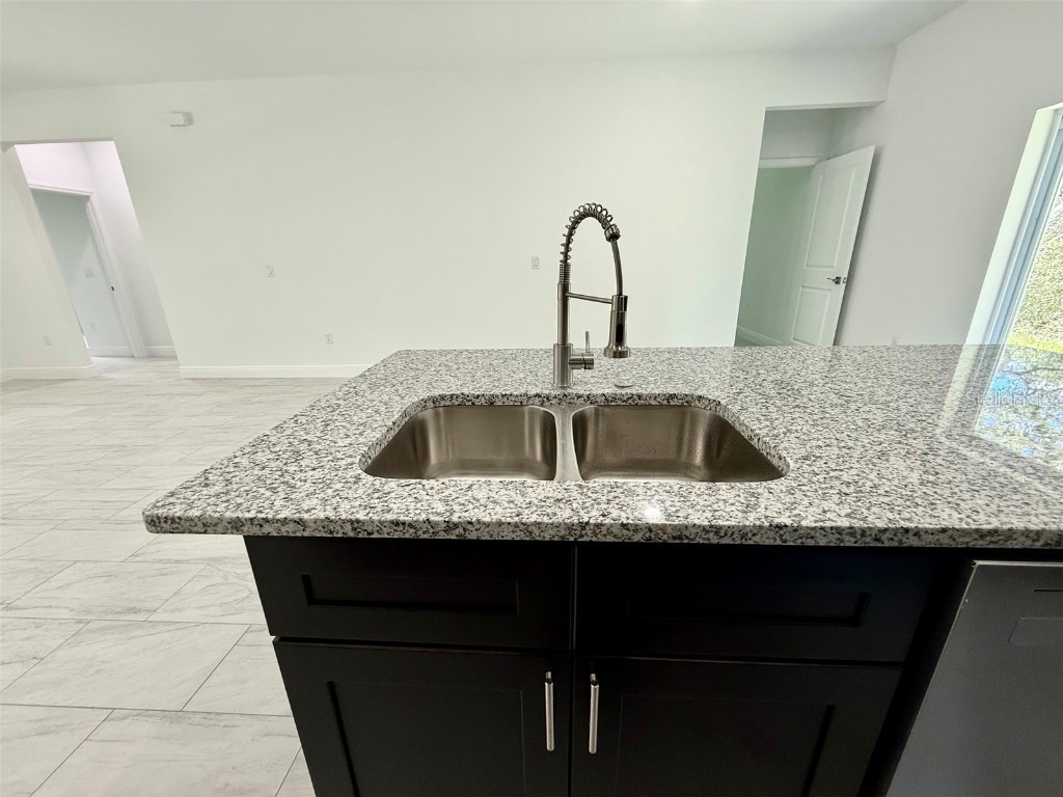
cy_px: 398
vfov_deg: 85.7
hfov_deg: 102.1
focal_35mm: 14
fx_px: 430
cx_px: 532
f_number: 2.2
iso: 160
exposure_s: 1/120
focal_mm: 2.22
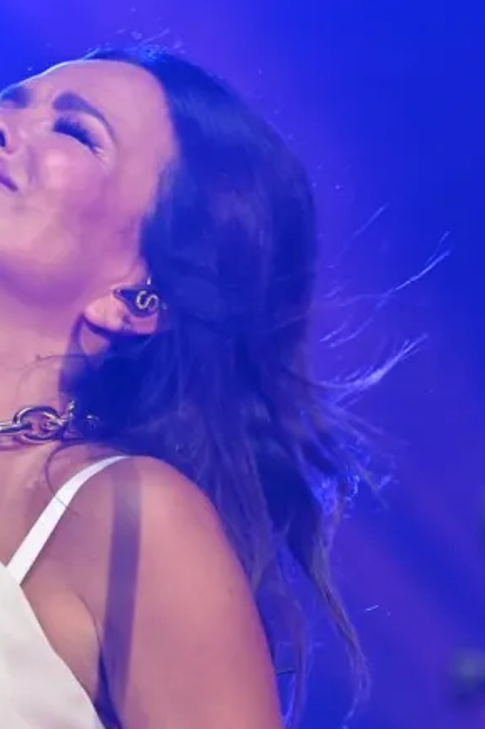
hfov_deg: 3.7
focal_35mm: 367
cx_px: -70
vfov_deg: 5.6
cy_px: 228
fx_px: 7428
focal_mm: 140
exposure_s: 1/400
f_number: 2.8
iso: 2000
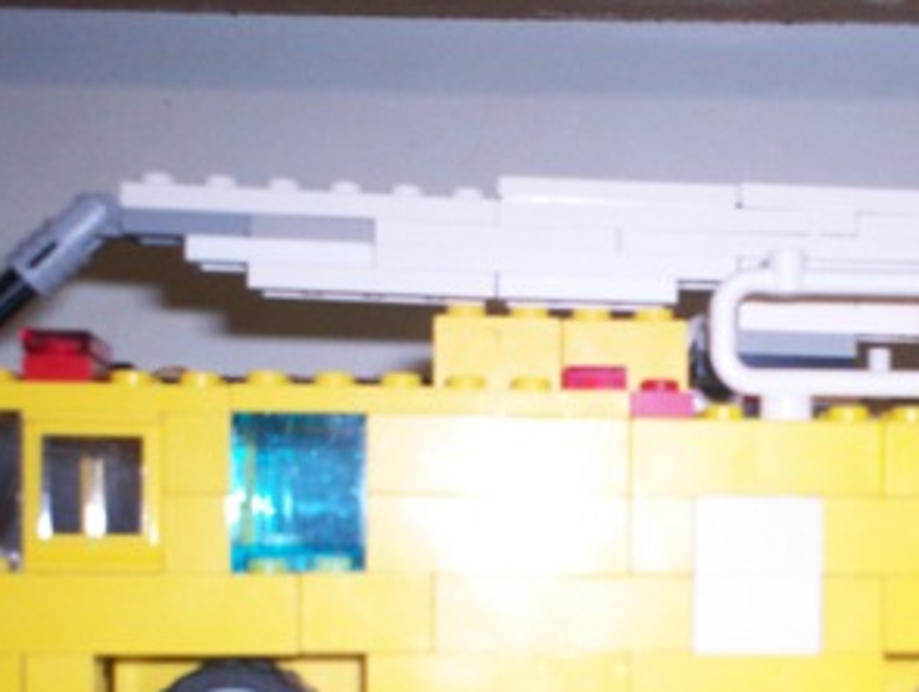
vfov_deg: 18.7
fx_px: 2073
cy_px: 608
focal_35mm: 78
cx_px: 729
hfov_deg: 24.6
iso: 140
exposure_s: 1/60
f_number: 4.5
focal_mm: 6
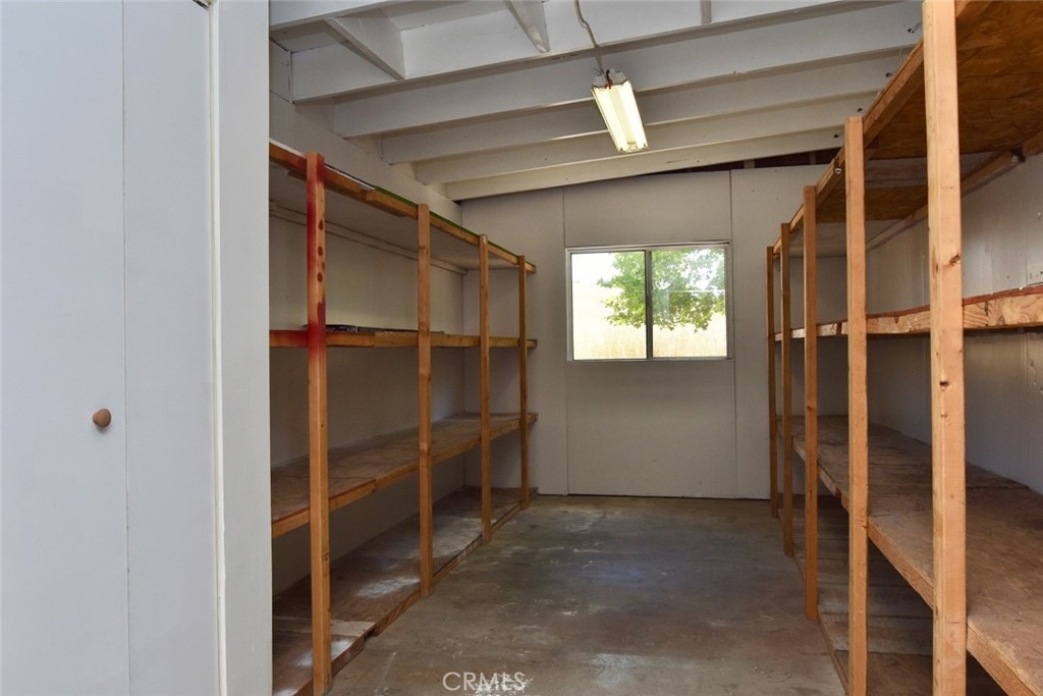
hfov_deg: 73.7
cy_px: 348
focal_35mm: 24
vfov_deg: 53.1
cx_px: 522
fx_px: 695
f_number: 9
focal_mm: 16
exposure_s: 1/160
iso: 250
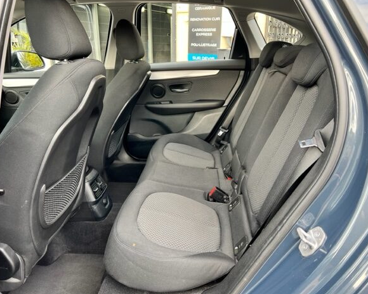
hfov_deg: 62.2
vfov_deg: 51.5
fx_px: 305
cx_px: 187
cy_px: 144
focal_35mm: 28
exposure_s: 1/121
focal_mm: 5.7
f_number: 1.5
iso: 125
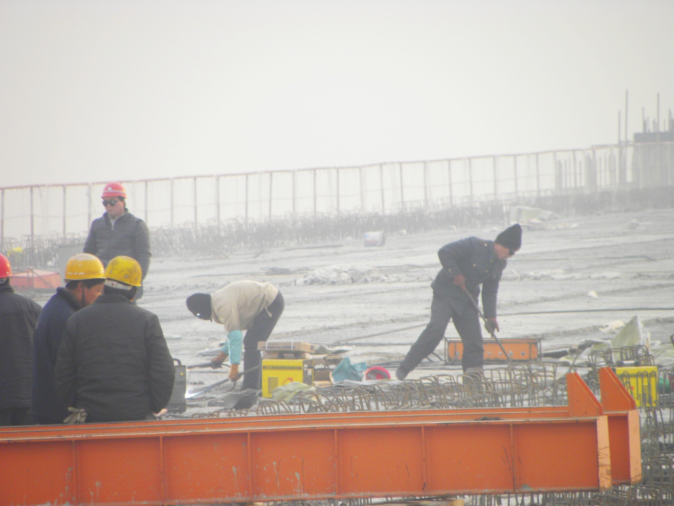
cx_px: 337
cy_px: 253
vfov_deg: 2.4
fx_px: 12150
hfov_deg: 3.2
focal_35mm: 624
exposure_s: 1/52.7
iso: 64
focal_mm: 110.4
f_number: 5
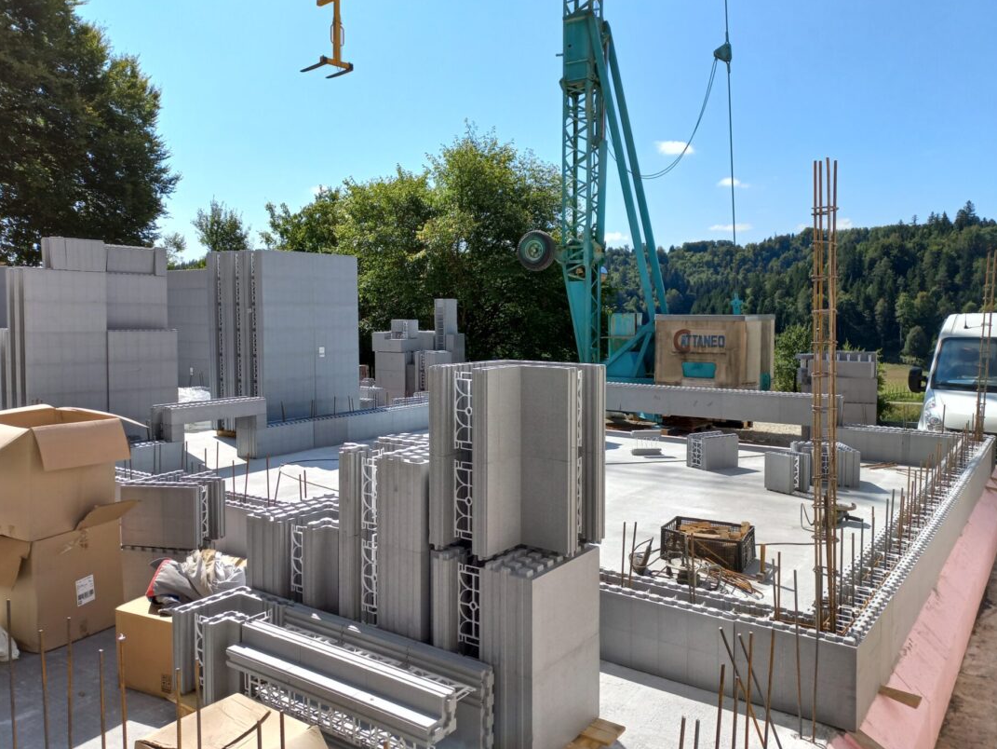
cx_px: 495
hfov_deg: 63.4
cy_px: 349
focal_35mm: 28
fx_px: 807
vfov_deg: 49.7
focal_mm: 4.6
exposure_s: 1/769
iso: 25
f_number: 1.8
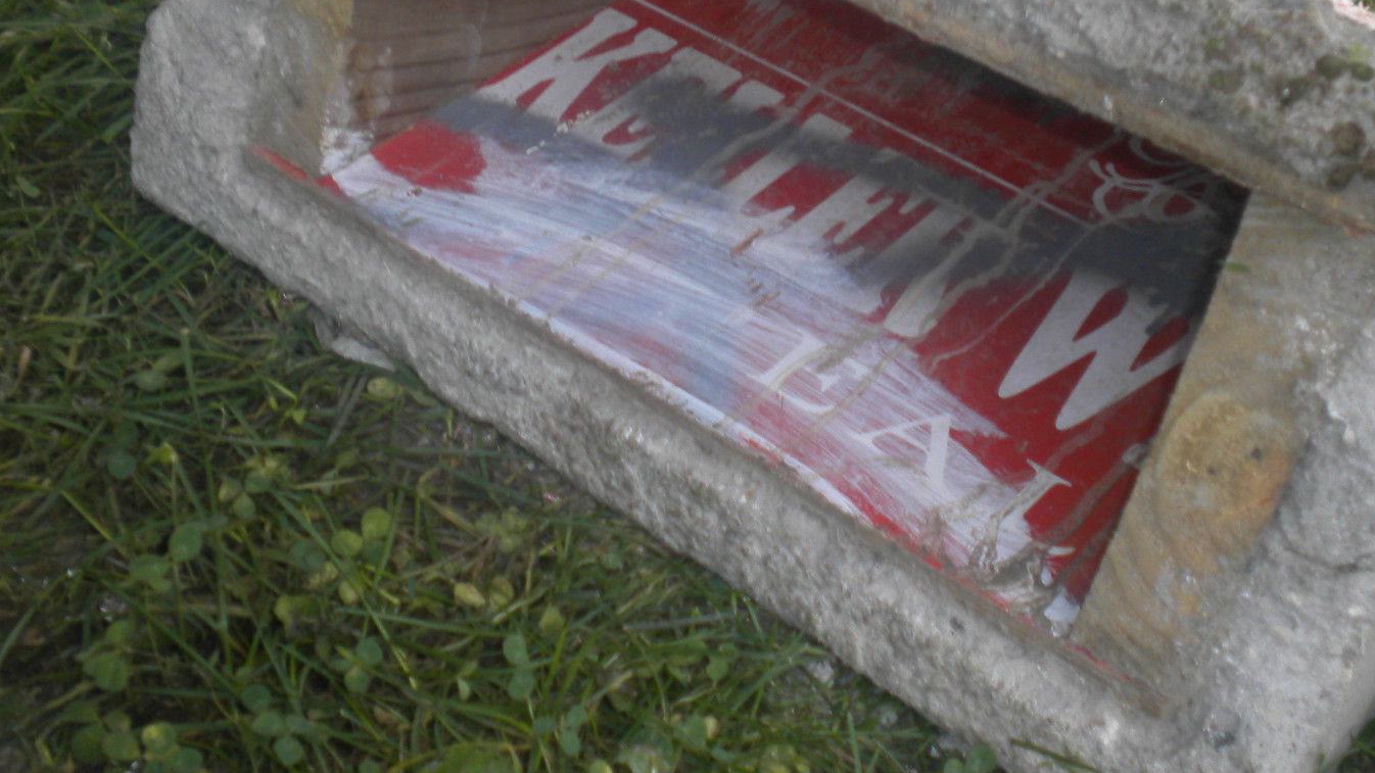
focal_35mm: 58
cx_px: 711
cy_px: 301
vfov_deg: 20.7
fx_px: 2115
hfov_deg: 36.0
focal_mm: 6.3
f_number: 3.1
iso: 80
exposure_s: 1/68.3
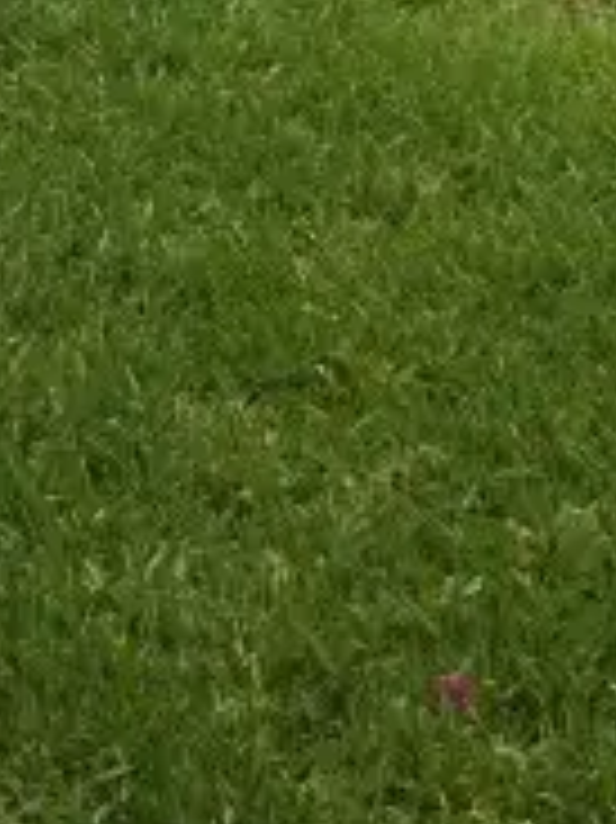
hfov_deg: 8.8
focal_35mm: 169
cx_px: 243
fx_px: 4015
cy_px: -563
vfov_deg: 11.1
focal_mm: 4.15
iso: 32
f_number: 2.2
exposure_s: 1/120
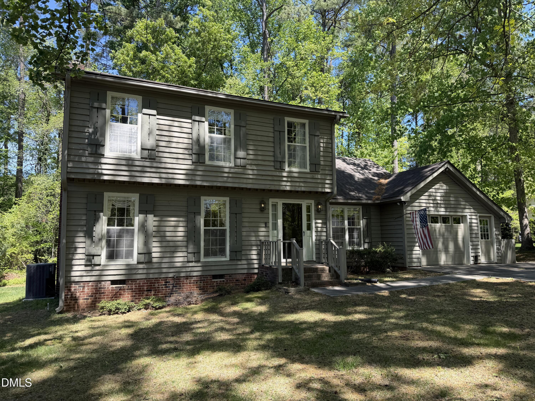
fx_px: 371
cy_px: 200
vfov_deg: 56.8
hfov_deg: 71.6
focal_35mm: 24
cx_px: 268
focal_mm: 6.76
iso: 80
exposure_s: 1/888
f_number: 1.78
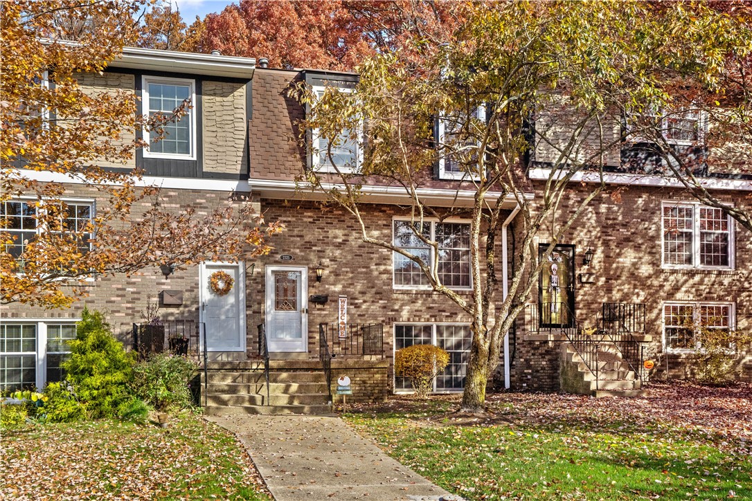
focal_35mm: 35
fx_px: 731
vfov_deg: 37.9
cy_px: 250
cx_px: 376
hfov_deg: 54.4
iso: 2000
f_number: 8
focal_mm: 35
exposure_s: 1/2000
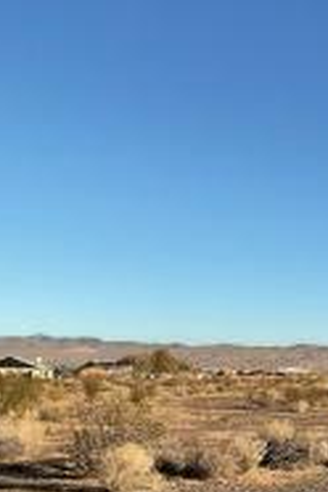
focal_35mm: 65
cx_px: 466
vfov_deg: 30.8
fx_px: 888
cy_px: 309
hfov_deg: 18.9
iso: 16
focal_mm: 3
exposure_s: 1/1730
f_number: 1.8
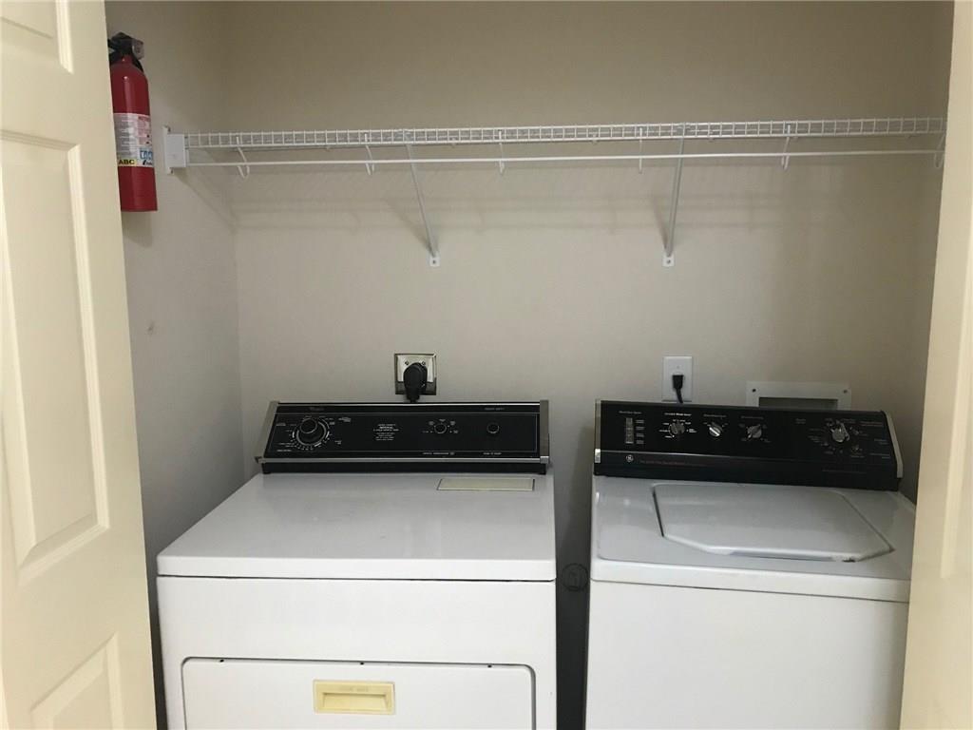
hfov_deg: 63.4
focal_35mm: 28
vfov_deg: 49.7
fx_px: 787
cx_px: 486
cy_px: 365
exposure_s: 1/15
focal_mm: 3.99
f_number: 1.8
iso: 80
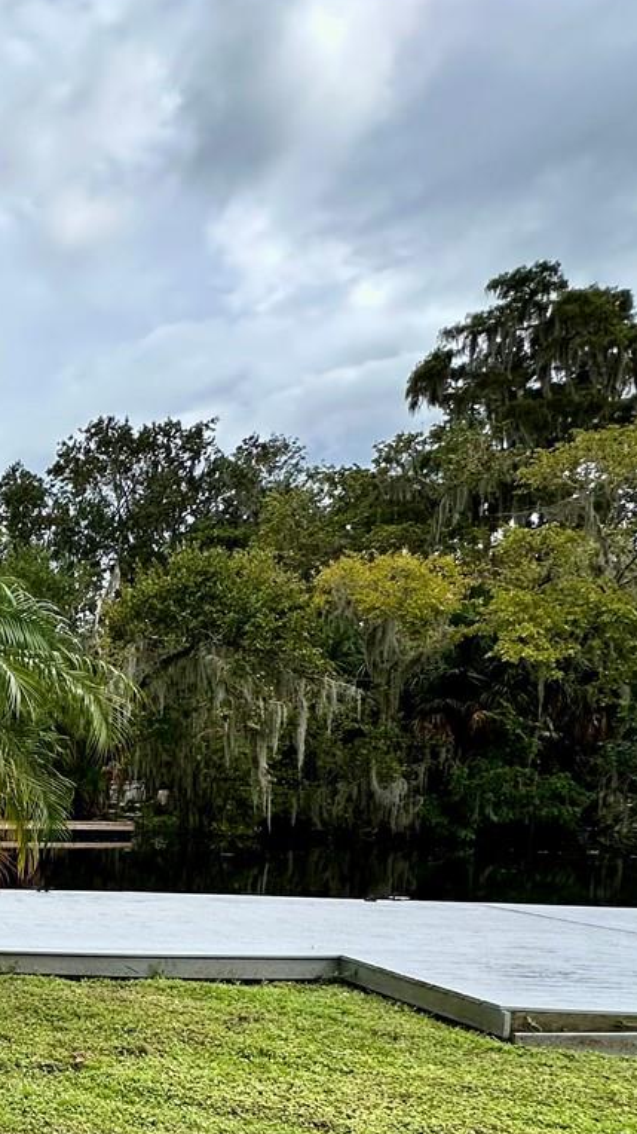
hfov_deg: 26.5
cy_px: 874
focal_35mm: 32
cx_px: -318
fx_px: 961
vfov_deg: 57.4
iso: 40
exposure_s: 1/963
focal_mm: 2.22
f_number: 2.2
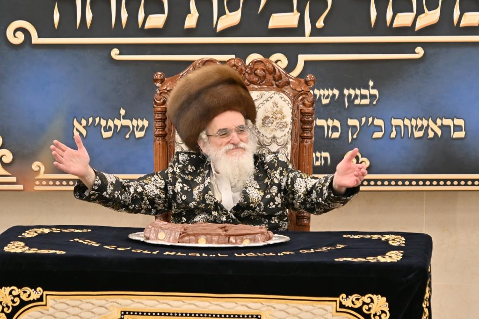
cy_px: 160
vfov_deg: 7.6
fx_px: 2394
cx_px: 240
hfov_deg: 11.4
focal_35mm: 180
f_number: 4
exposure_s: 1/200
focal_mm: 120
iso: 200
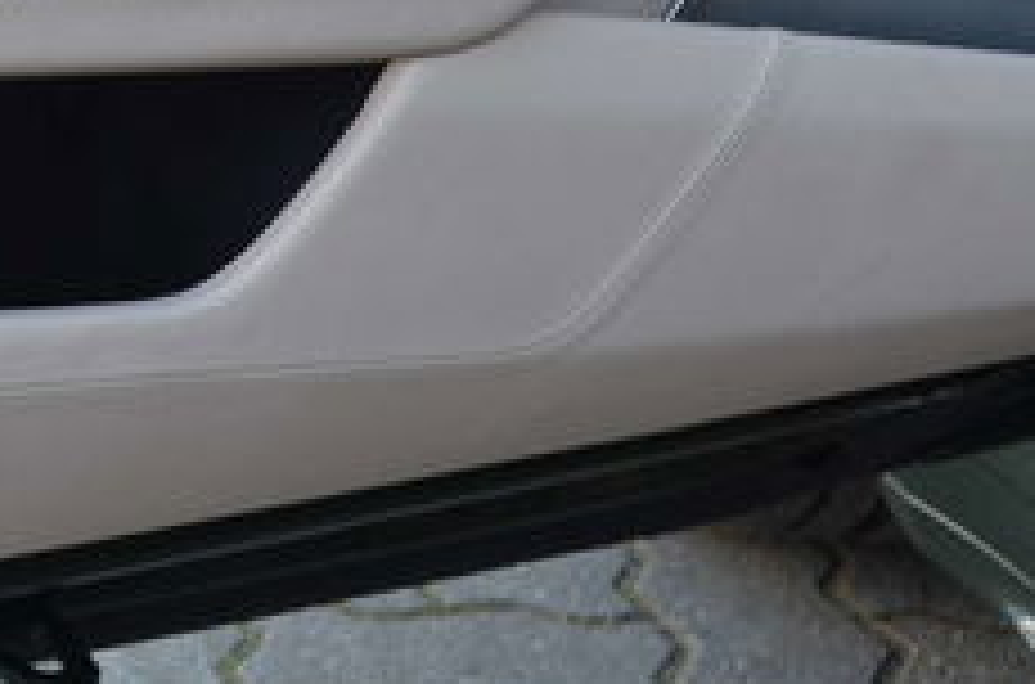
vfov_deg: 11.8
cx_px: -225
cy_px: -346
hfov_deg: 17.7
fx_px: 3154
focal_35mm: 110
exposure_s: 1/60
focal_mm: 22
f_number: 5.6
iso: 160
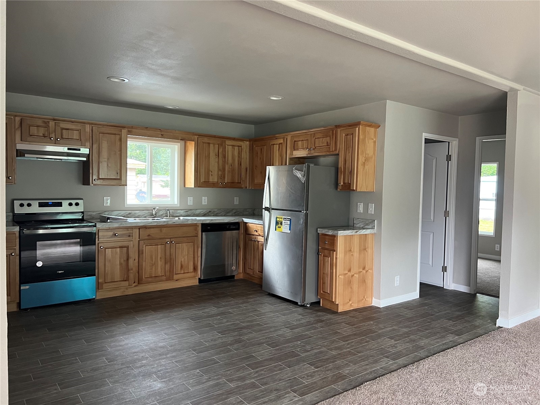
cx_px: 270
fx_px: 406
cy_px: 202
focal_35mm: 26
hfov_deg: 67.3
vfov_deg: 53.1
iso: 160
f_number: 1.5
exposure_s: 1/60
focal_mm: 5.7
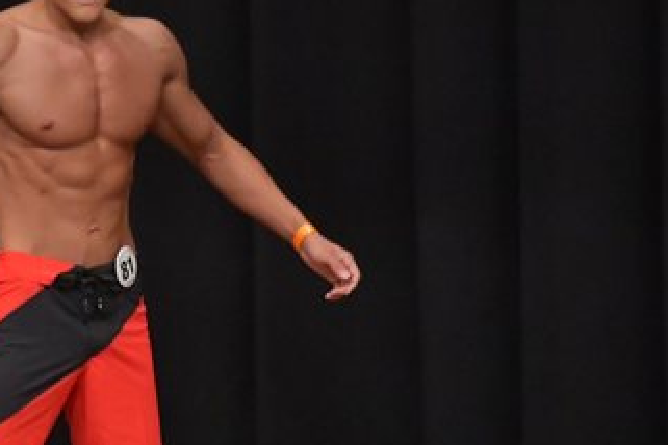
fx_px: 12079
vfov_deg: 2.1
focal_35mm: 651
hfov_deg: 3.2
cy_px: 331
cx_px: 18
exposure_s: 1/400
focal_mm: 180
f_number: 5.6
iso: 6400
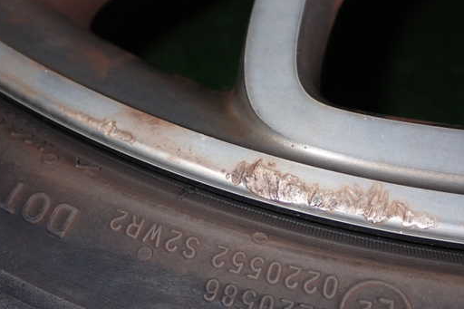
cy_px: 179
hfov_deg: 32.9
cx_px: 258
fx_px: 786
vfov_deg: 22.2
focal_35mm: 61
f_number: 9
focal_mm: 9.01
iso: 200
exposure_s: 1/50
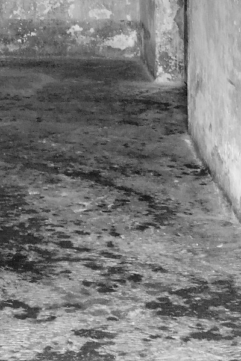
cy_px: -305
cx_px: -157
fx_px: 1687
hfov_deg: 8.0
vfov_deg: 11.3
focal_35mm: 168
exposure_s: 1/20
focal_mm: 28
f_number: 10
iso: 3200
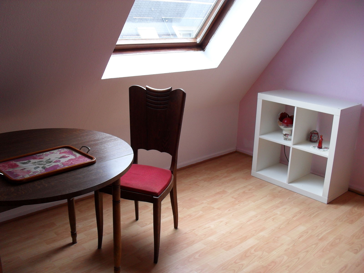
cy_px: 136
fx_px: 368
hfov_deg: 52.6
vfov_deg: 40.7
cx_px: 182
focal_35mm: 35
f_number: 3.2
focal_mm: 6.3
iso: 100
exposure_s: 1/45
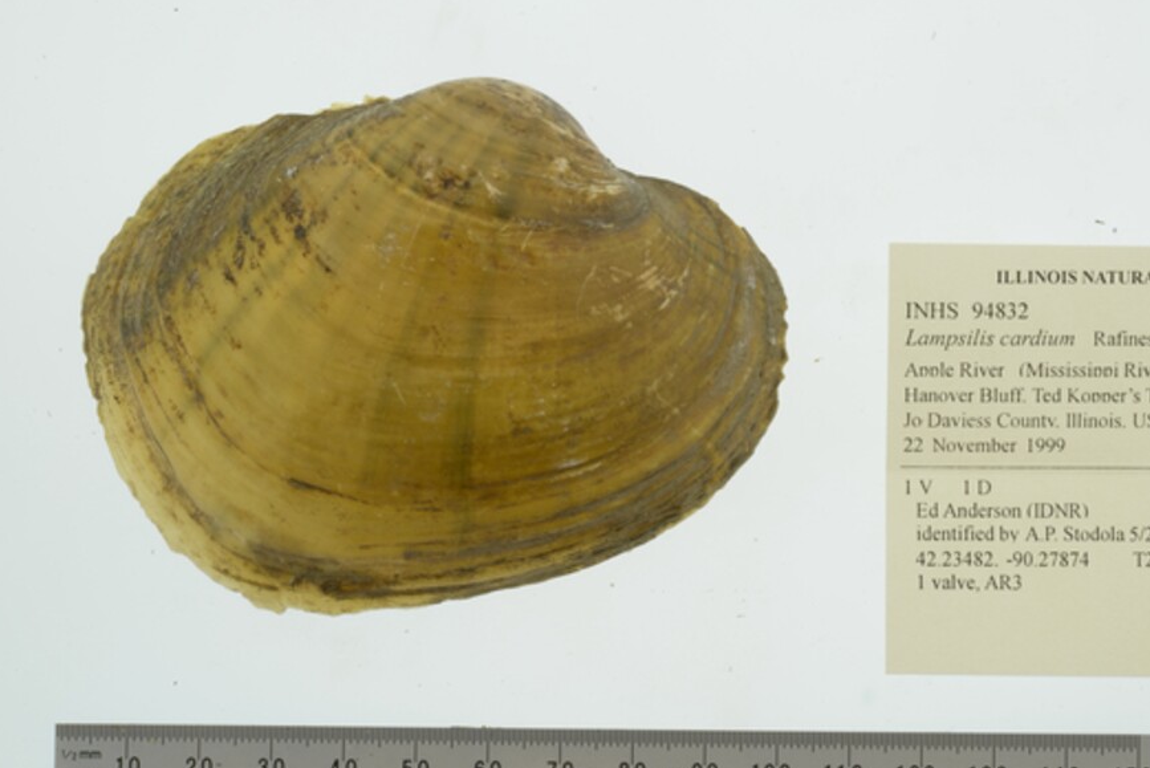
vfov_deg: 16.5
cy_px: 311
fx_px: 2653
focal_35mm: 83
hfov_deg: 24.4
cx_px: 724
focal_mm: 60
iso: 100
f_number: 32
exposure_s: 1/10
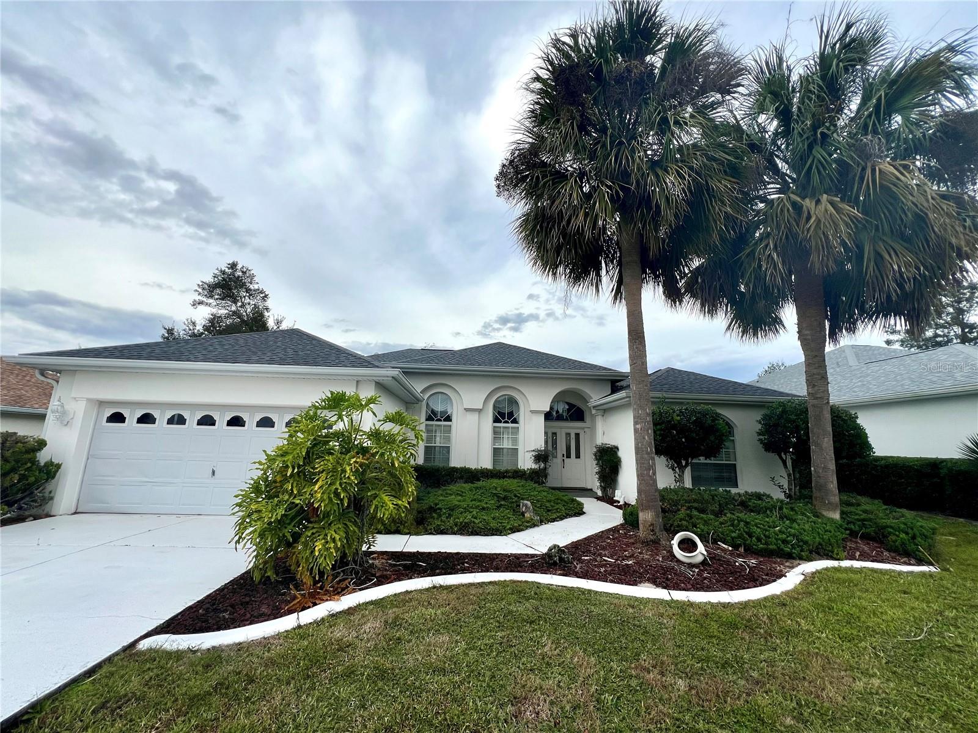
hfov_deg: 106.2
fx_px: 367
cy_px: 366
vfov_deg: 89.9
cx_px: 489
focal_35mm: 13
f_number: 1.8
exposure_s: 1/1074
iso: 32
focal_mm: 1.57
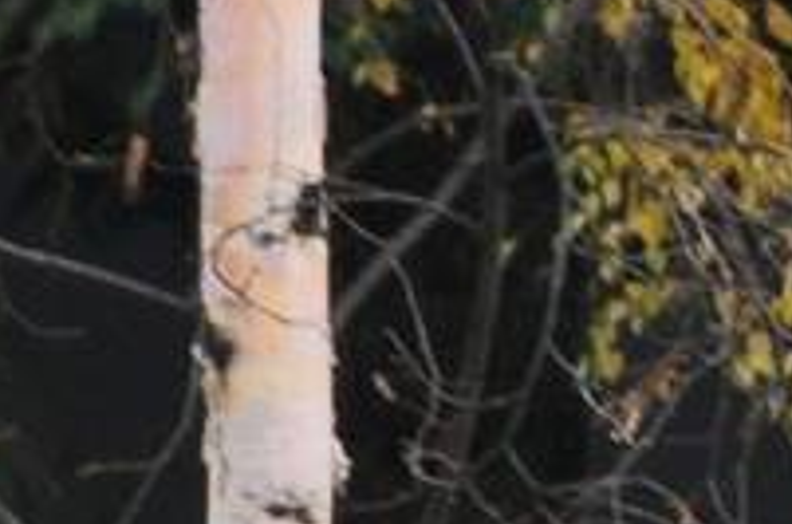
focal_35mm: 2331
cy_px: 684
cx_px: -1753
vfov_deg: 0.6
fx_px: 51160
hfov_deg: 0.9
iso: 800
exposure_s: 1/100
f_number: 9
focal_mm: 195
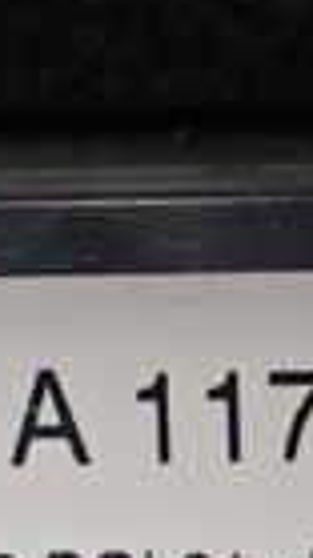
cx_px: 441
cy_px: 618
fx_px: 2084
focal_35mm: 141
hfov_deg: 8.4
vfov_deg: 14.9
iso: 500
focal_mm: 5.4
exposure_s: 1/125
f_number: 2.3
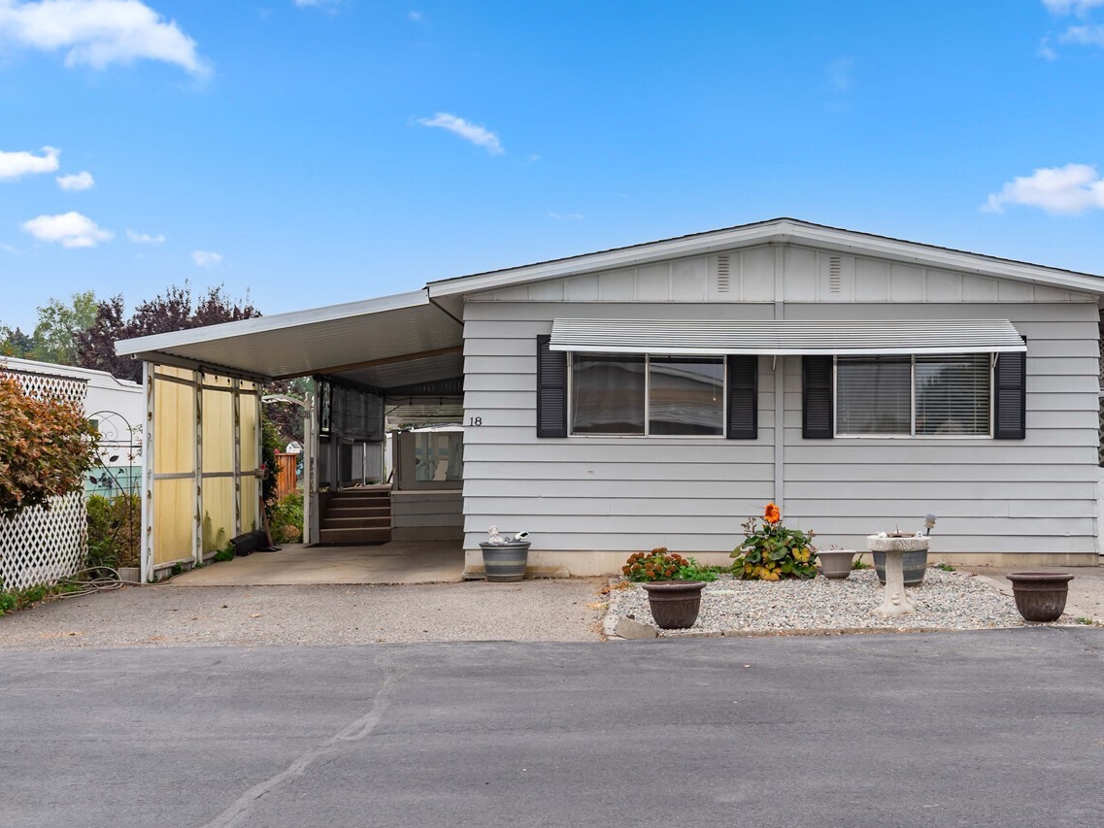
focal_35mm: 43
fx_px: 1372
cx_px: 581
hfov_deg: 43.8
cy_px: 445
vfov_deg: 33.6
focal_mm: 30
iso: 100
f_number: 8
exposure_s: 1/100
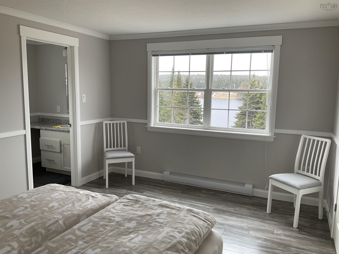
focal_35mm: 29
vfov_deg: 48.2
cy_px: 127
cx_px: 170
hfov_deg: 61.7
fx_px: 284
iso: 50
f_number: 1.8
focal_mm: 3
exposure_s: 1/120
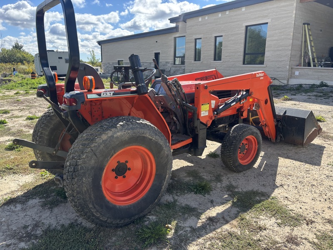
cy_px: 125
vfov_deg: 53.1
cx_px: 166
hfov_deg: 67.3
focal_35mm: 26
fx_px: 250
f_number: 1.6
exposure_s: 1/1092
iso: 50
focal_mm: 5.96
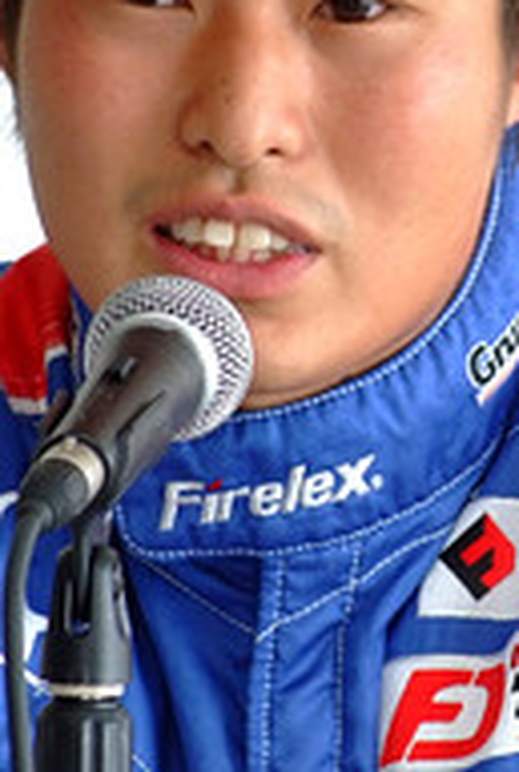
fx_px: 12087
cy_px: 362
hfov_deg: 2.5
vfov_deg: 3.7
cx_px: 292
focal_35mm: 562
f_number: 8
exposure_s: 1/225
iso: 800
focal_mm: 150
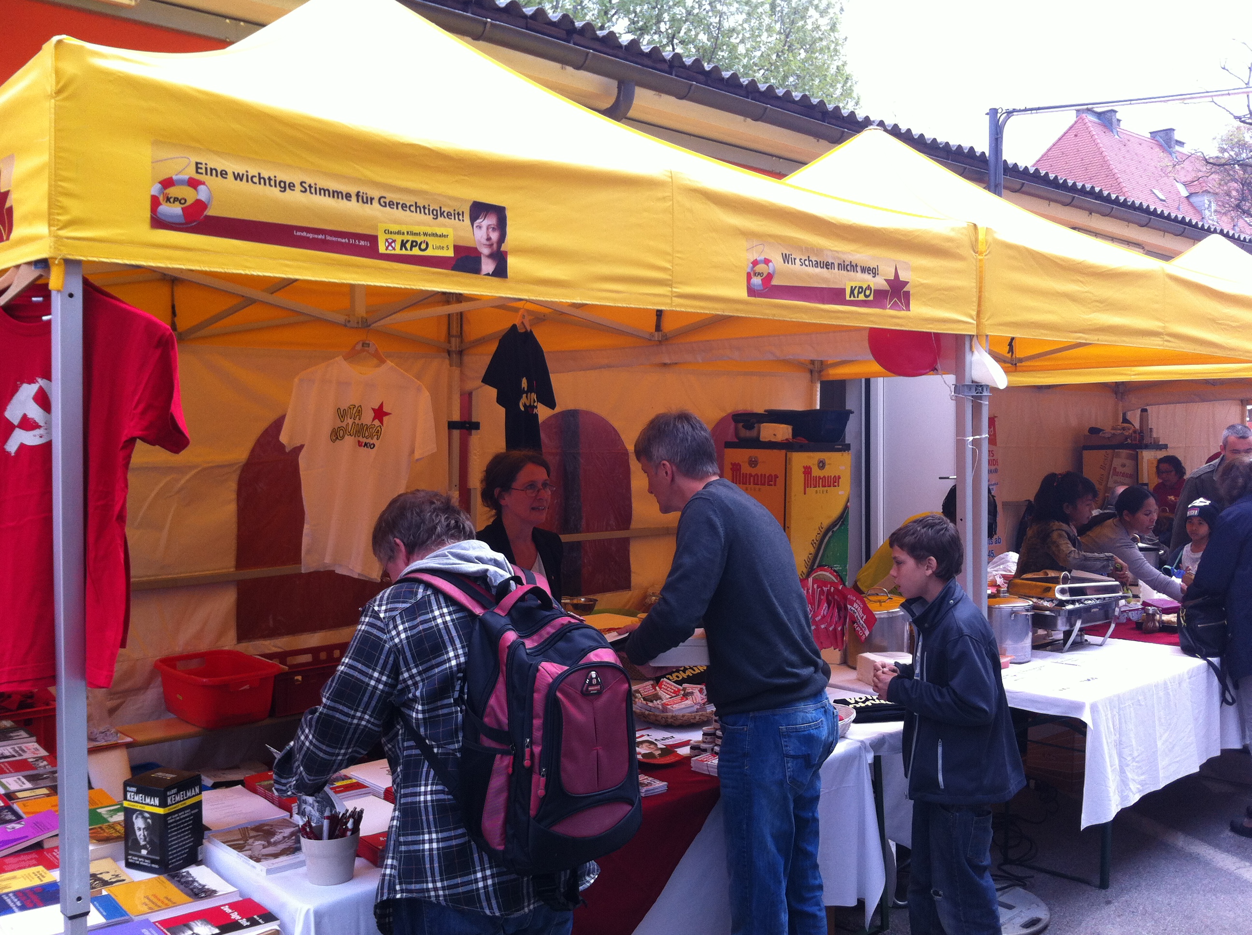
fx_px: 1264
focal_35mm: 35
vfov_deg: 40.6
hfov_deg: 52.7
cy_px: 468
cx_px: 626
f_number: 2.8
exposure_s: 1/339
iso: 80
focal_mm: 3.85
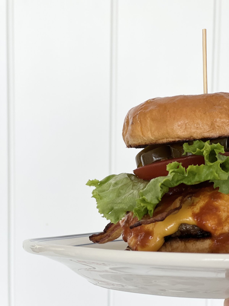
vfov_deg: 25.3
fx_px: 679
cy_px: 153
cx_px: 114
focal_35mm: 77
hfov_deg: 19.1
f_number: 2.8
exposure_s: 1/120
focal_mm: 9
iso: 80
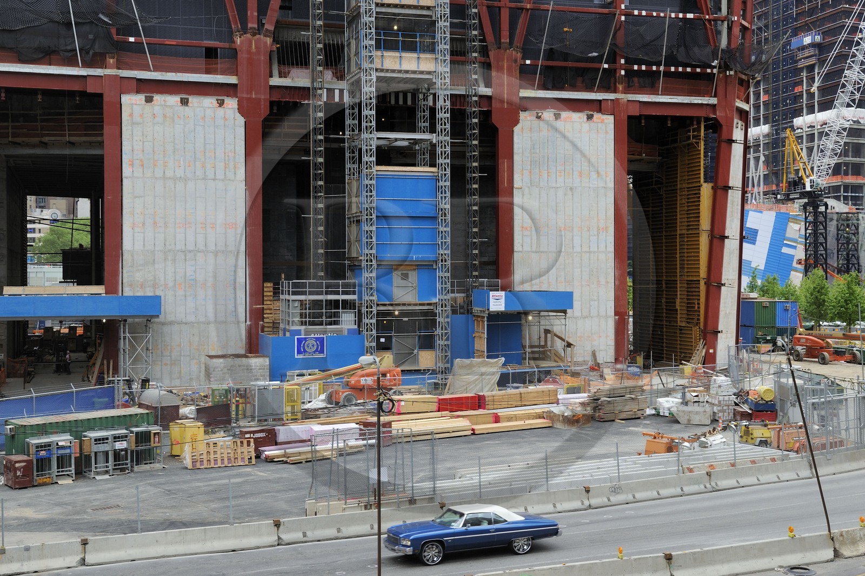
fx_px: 1081
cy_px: 288
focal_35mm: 45
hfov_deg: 43.6
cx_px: 432
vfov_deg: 29.9
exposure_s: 1/125
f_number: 8
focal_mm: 45
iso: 400
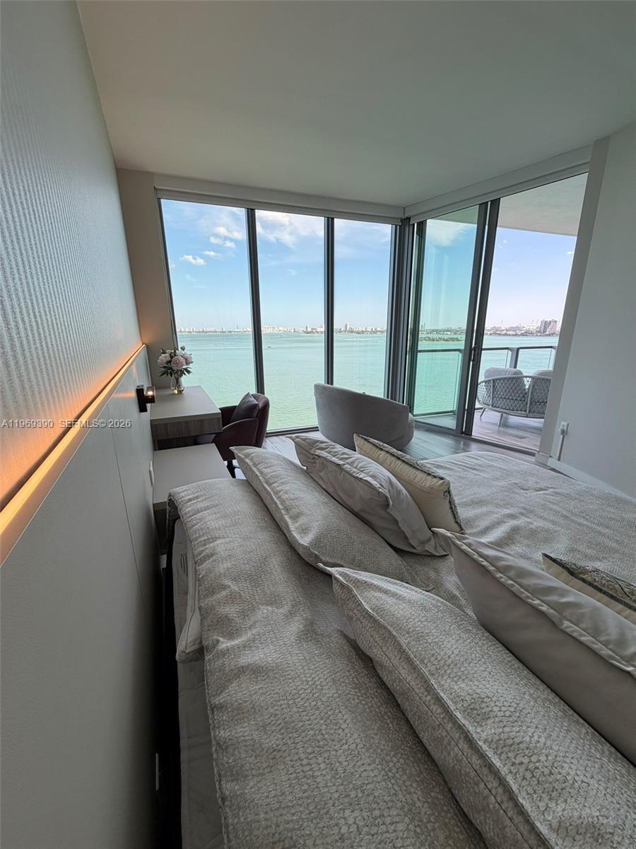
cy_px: 424
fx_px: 343
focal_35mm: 14
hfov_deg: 85.7
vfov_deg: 102.1
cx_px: 318
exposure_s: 1/229
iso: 50
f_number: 2.2
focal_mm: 2.22
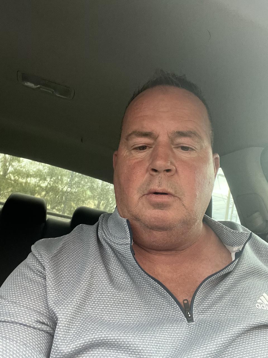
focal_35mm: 30
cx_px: 134
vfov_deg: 60.0
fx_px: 310
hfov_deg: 46.8
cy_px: 179
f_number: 2.2
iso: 160
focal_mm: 2.71
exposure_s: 1/60
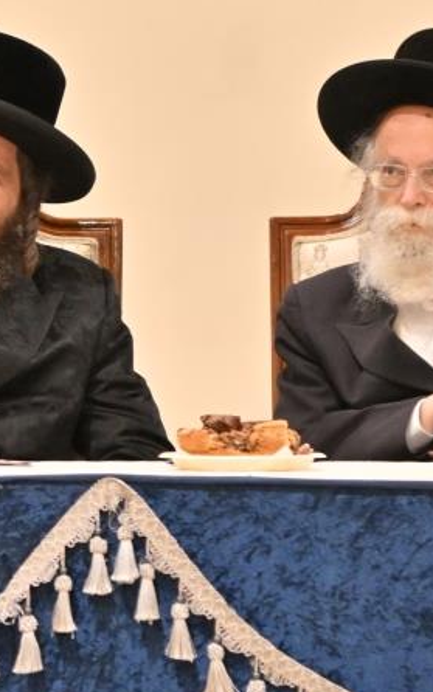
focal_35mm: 421
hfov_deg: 3.1
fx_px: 7944
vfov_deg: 5.0
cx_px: -9
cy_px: 349
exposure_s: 1/250
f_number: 4
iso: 1250
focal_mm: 120
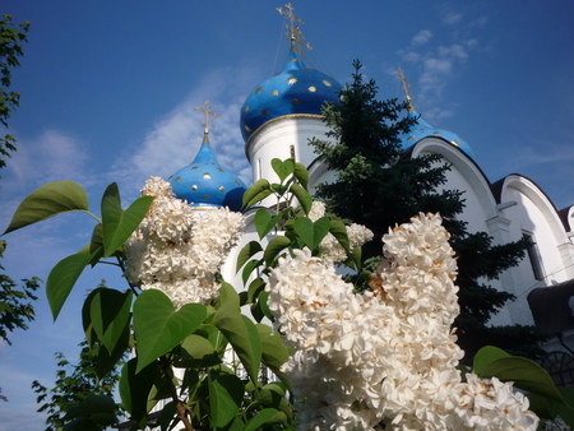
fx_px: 531
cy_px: 216
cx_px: 287
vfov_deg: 44.2
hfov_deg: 56.8
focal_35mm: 32
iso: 100
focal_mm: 5.2
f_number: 5.6
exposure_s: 1/400
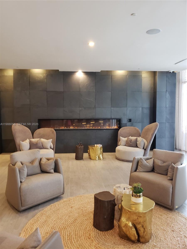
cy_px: 124
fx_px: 187
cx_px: 94
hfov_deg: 53.1
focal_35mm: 26
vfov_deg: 67.3
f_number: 2.4
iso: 250
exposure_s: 1/13
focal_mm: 4.3
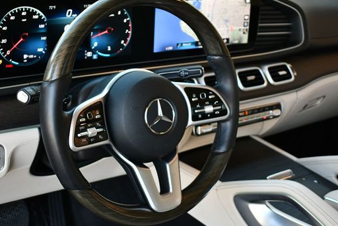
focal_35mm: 60
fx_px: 564
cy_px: 112
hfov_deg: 33.4
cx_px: 155
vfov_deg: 22.7
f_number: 3.8
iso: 720
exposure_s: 1/250
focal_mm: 24
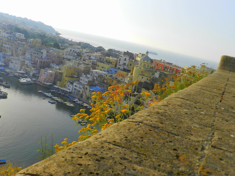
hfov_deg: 49.0
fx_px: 258
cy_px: 88
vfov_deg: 37.7
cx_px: 118
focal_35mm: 38
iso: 160
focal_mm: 6.7
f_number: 4
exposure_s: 1/1000
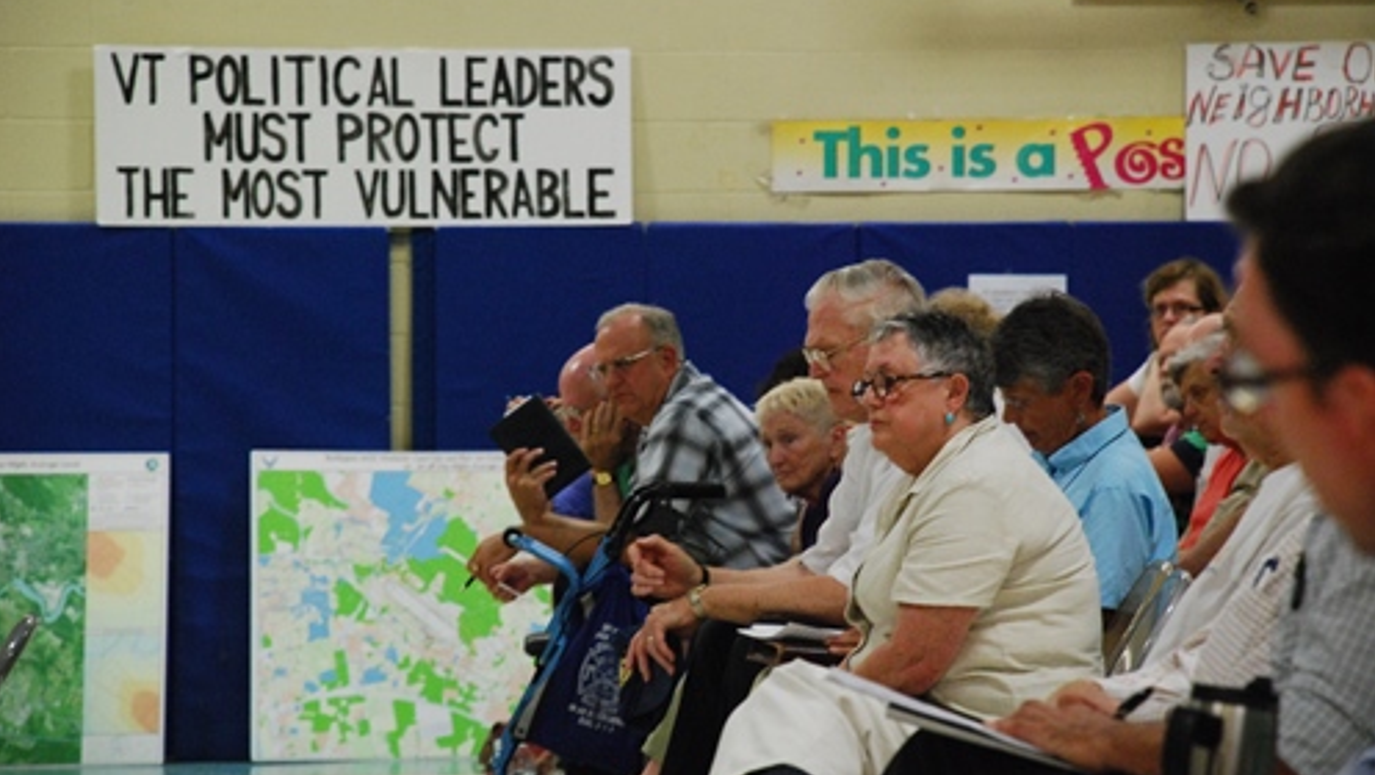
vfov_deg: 6.4
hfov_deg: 11.3
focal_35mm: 190
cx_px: 686
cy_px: 336
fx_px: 6930
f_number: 5.6
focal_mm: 120
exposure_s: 1/40
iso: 1600
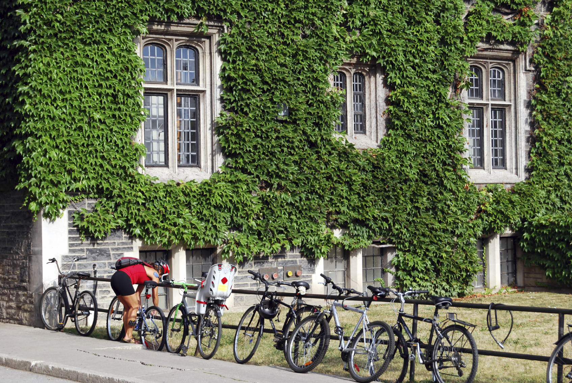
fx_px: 1312
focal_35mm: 82
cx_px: 286
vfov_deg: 16.6
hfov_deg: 24.6
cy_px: 192
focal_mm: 55
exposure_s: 1/320
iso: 200
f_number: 9
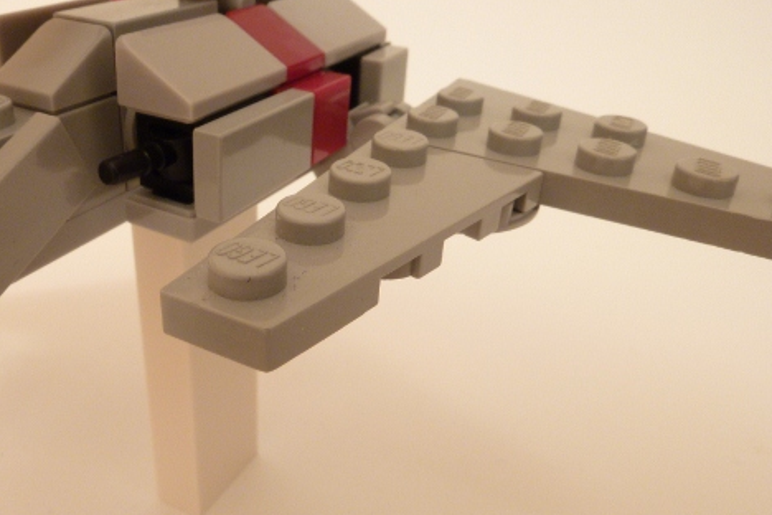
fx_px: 686
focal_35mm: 32
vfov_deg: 41.1
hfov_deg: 58.1
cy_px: 261
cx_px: 295
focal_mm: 4.3
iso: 100
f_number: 6.3
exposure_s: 6
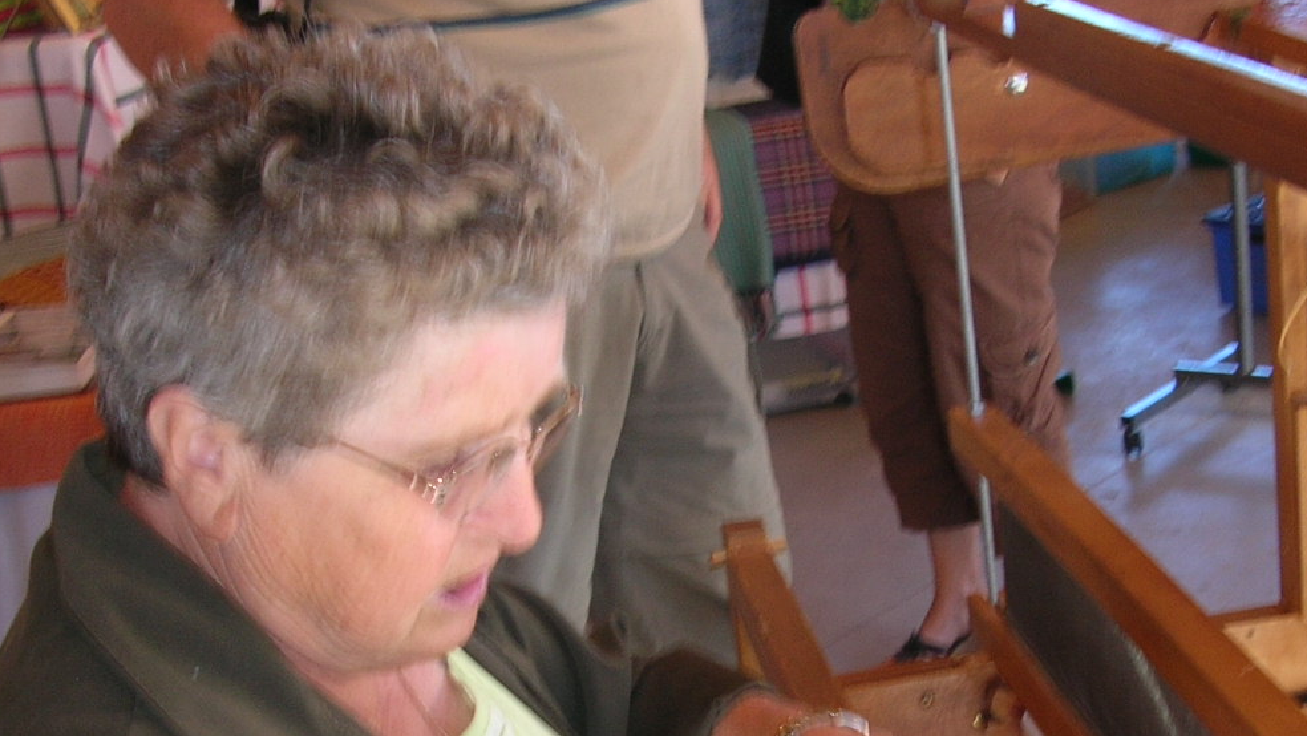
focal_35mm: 62
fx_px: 2149
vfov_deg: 19.0
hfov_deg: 33.8
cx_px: 753
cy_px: 705
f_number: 2.8
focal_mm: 5.8
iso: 50
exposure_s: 1/30
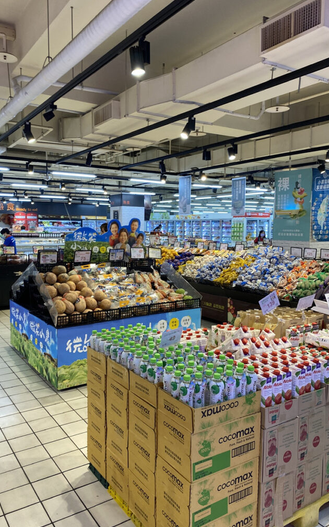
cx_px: 159
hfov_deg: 44.5
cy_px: 265
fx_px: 402
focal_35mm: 28
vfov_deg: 66.5
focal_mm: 4.25
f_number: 1.8
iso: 100
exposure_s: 1/120
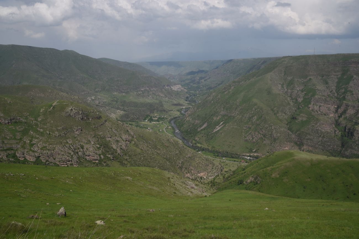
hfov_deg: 60.3
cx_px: 180
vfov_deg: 42.3
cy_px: 120
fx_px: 309
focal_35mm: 31
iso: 100
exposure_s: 1/125
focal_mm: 31
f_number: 16
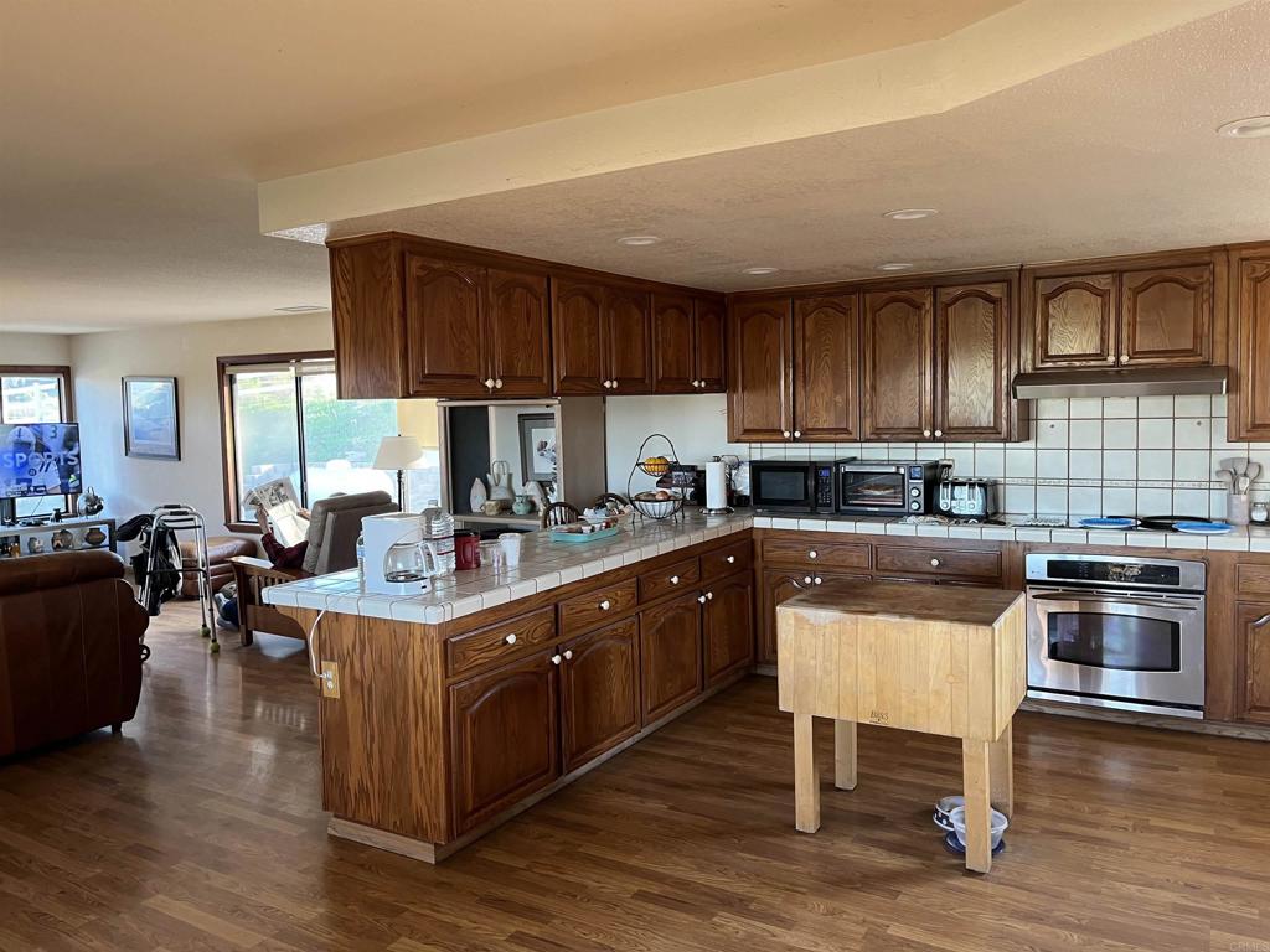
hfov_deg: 67.3
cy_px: 476
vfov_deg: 53.1
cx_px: 635
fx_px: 954
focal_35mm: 26
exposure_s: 1/60
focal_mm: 5.1
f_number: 1.6
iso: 160
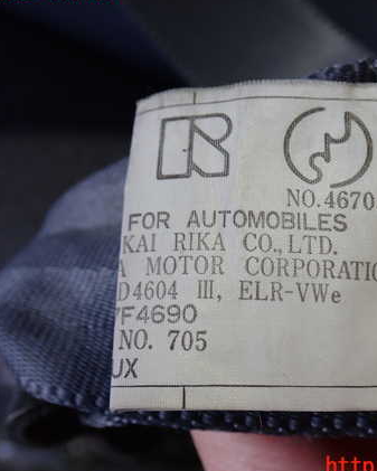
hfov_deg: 26.6
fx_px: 795
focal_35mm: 57
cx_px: 243
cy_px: 229
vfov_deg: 33.0
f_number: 2.8
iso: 200
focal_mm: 7.31
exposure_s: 1/40
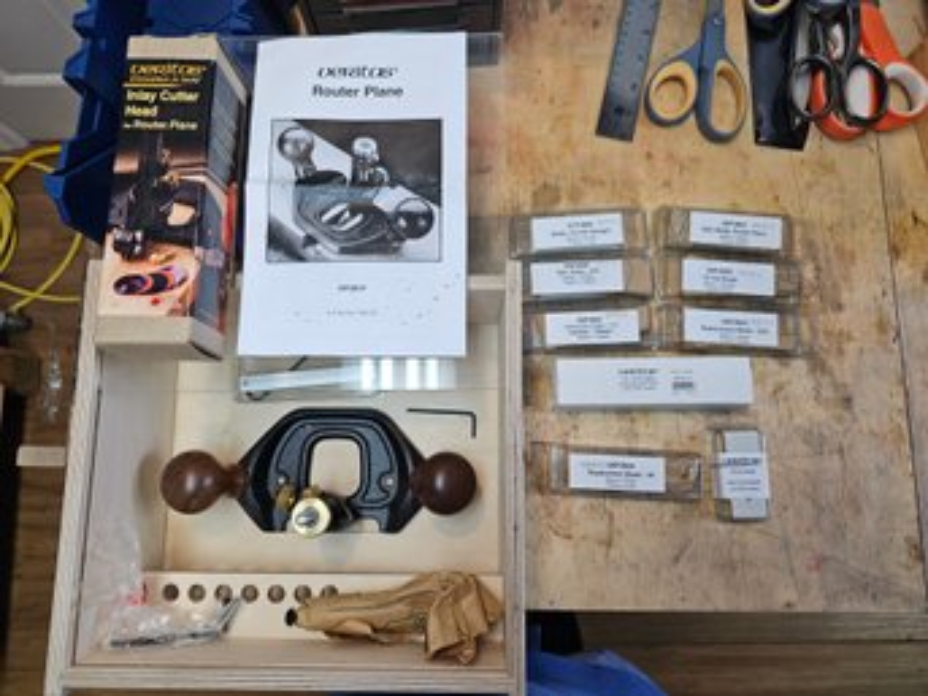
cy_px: 348
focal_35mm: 23
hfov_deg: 73.9
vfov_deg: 58.8
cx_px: 464
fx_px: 616
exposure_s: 1/120
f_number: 1.7
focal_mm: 6.3
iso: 80
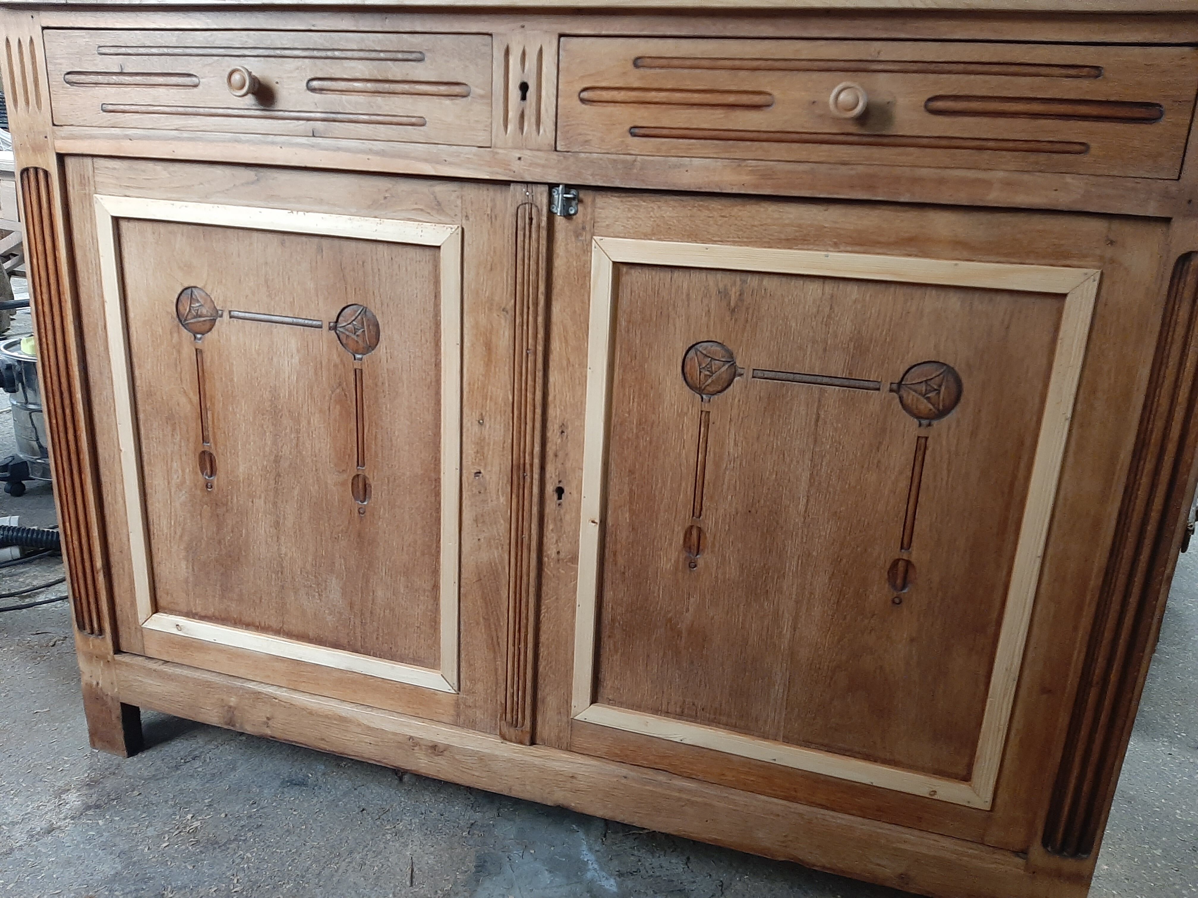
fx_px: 900
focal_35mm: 26
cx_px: 599
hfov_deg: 67.3
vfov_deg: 53.1
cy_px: 449
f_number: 1.7
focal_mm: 3.93
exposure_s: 1/25
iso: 200
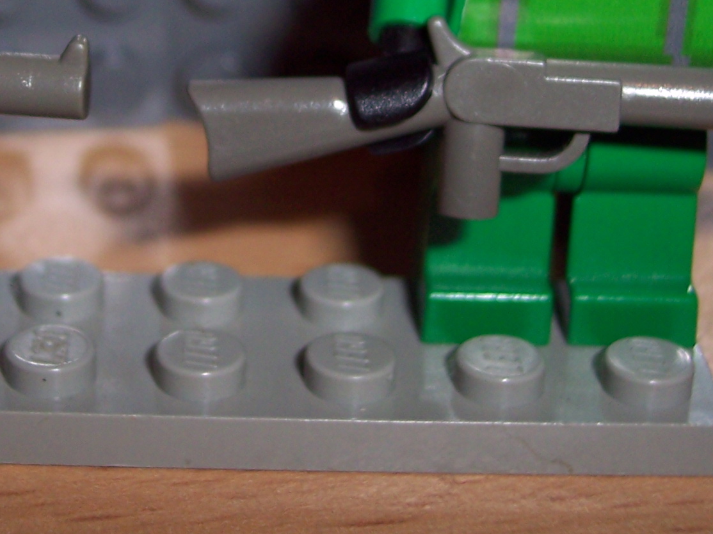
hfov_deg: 19.5
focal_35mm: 100
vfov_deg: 14.5
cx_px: 186
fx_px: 2059
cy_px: -16
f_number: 2.8
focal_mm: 8
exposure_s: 1/60
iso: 100
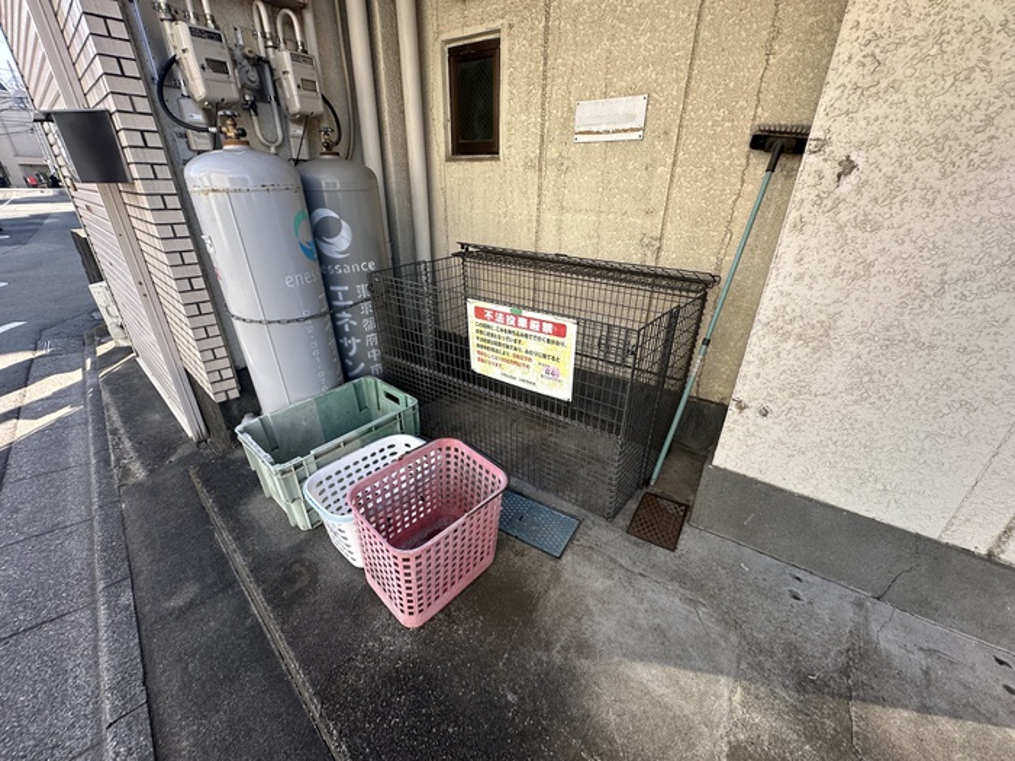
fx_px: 411
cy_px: 380
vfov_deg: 85.7
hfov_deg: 102.1
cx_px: 508
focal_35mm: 14
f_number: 2.2
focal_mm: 2.22
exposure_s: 1/229
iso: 40
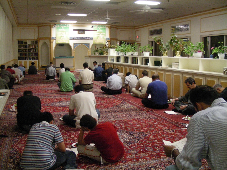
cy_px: 85
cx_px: 114
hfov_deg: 49.0
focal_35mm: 38
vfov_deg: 37.7
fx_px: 249
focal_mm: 6.3
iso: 400
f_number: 3.5
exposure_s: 1/21.5
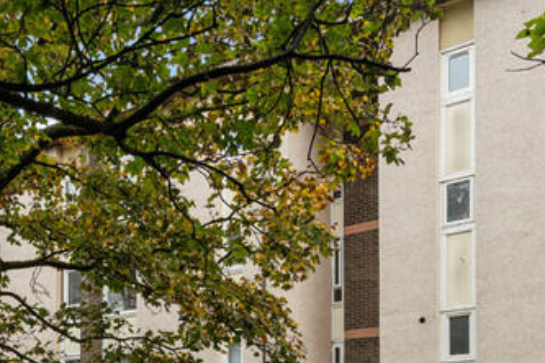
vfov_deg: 27.4
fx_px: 651
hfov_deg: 44.6
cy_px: 439
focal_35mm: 43
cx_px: 172
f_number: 5.6
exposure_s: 1/125
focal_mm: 14
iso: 400
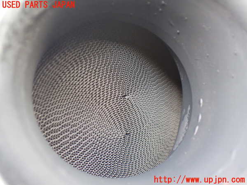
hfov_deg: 60.0
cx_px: 124
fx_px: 214
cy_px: 92
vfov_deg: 46.8
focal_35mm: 30
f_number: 2.3
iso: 800
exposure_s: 1/50
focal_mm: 5.4
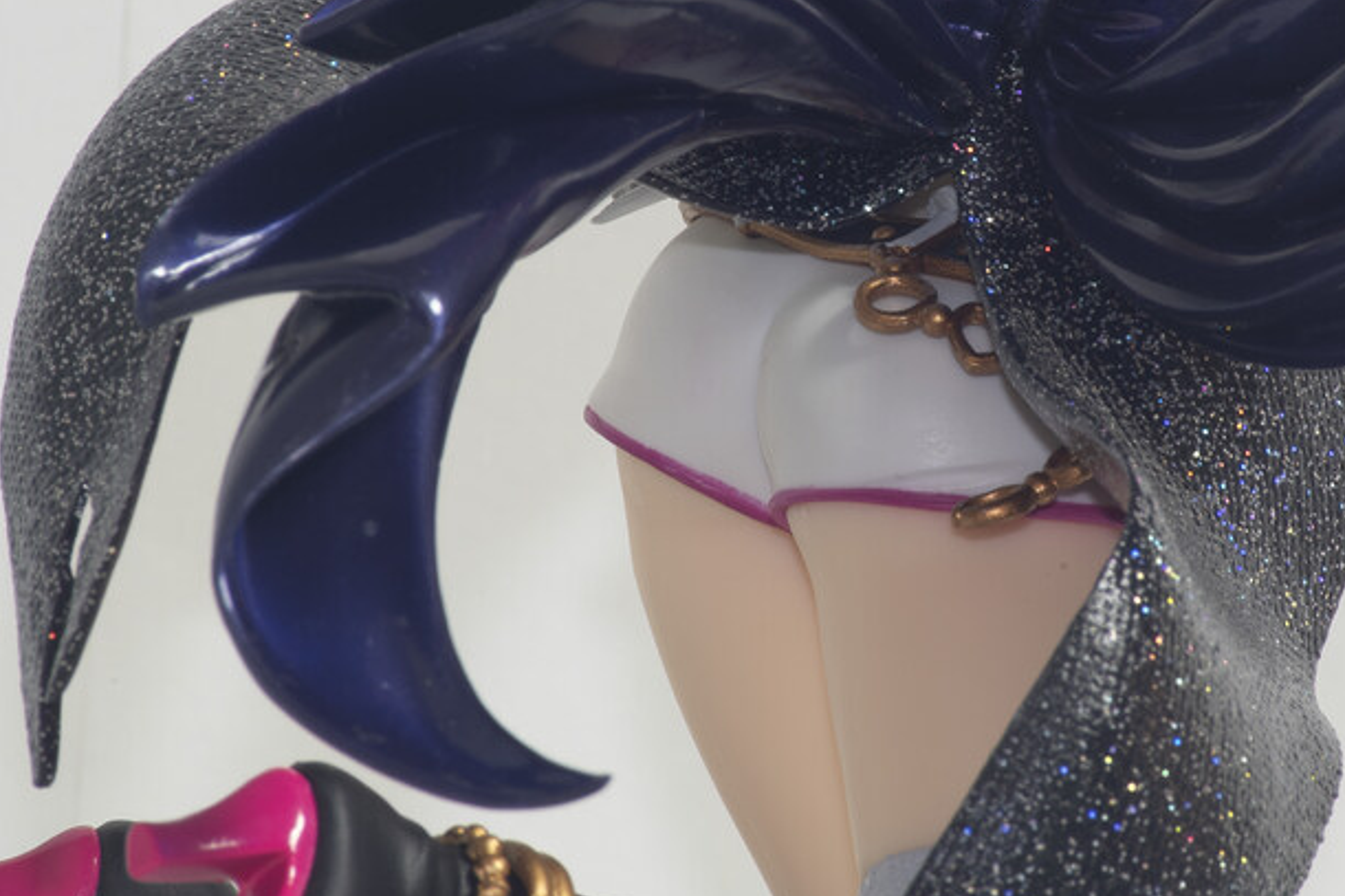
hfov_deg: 4.7
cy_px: 299
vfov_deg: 3.1
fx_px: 16508
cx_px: 920
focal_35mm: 442
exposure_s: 8
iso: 100
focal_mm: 200
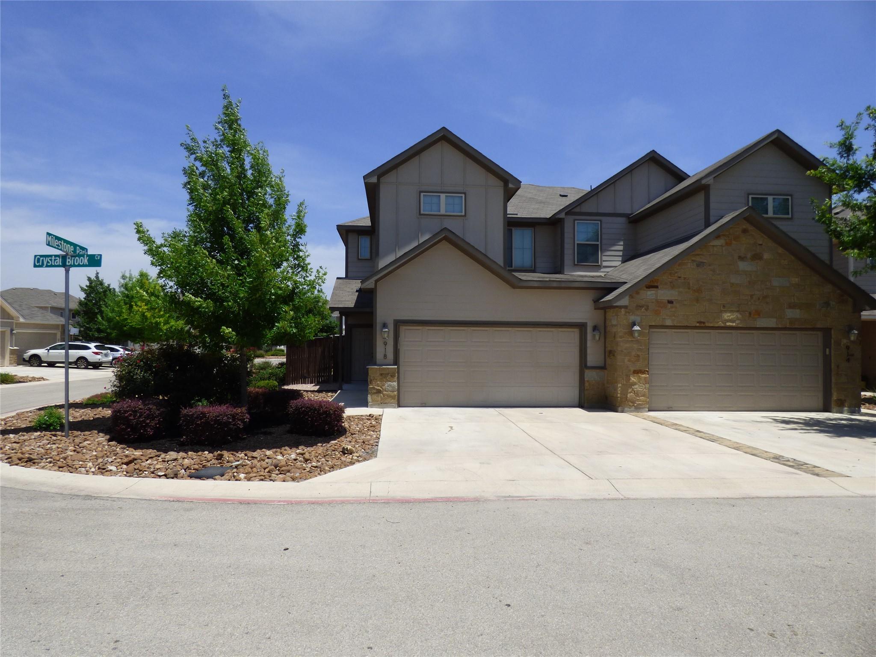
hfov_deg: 81.7
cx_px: 438
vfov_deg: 66.0
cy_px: 328
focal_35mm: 20
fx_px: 506
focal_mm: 3.58
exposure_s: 1/2000
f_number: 3.2
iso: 100
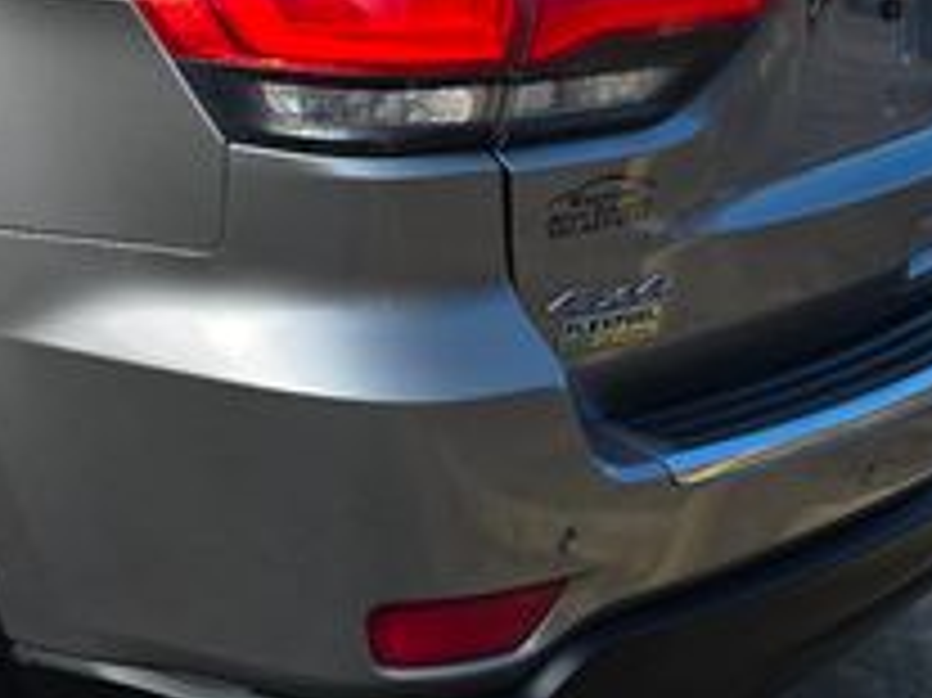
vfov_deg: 20.0
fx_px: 1910
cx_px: 45
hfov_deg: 26.3
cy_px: -14
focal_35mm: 71
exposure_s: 1/604
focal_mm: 6.3
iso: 12
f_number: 1.7
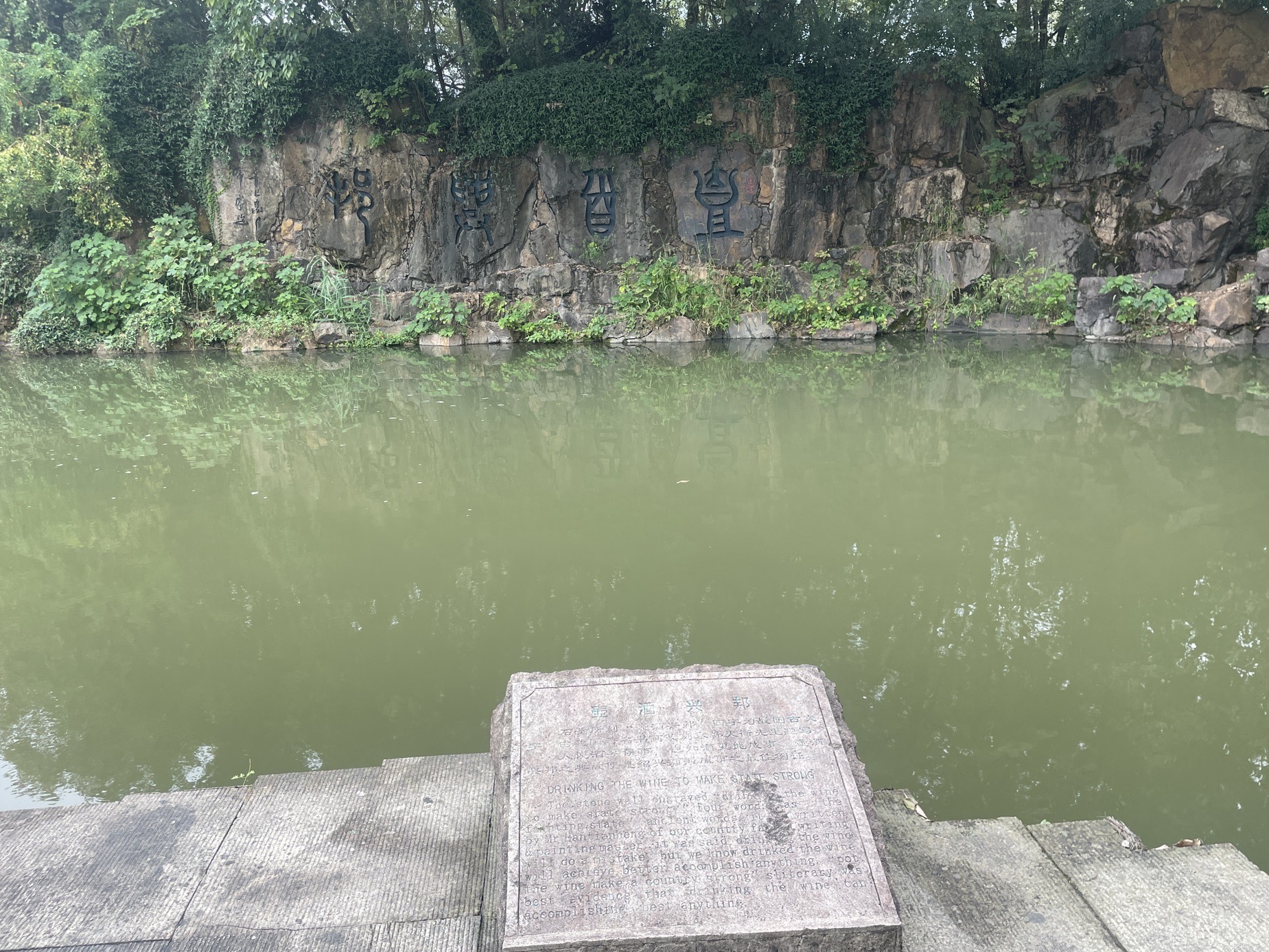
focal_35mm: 27
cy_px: 488
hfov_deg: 65.3
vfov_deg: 51.4
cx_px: 627
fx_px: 990
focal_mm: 4.2
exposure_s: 1/211
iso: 32
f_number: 1.6
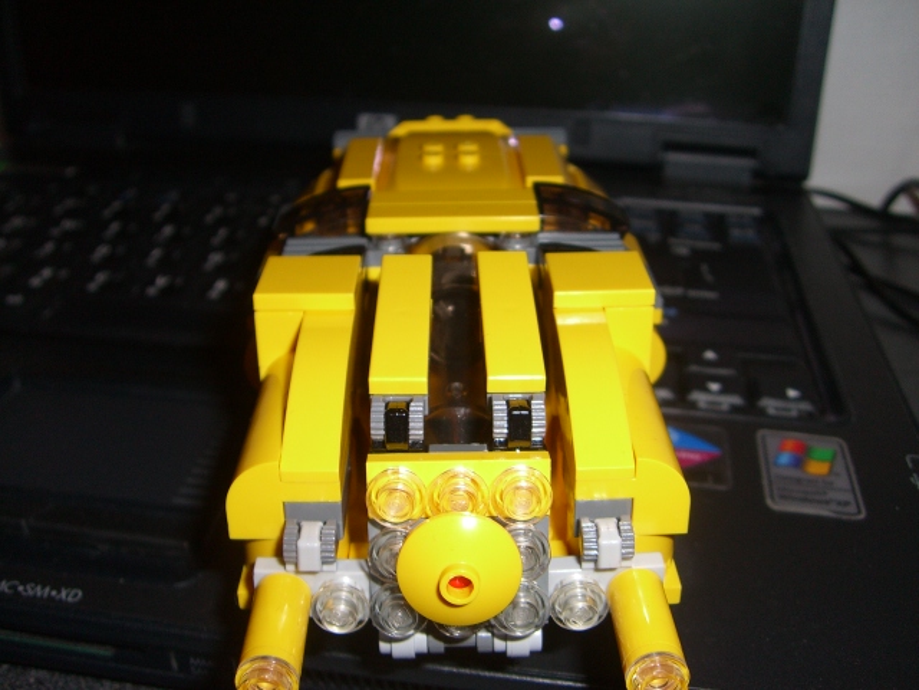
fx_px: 1009
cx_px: 460
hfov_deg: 49.0
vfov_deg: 37.7
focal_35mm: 38
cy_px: 345
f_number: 2.7
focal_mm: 6.2
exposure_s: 1/60
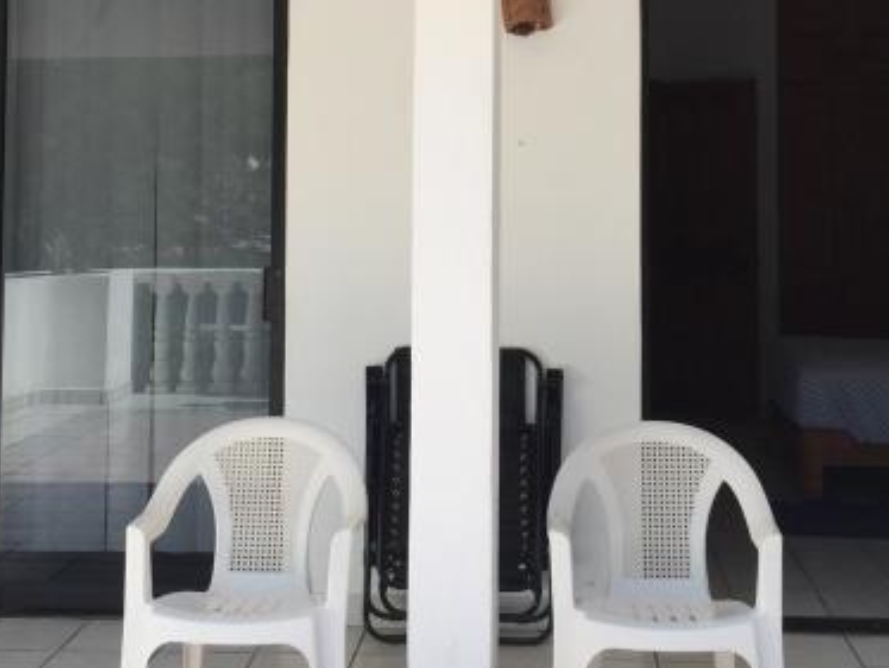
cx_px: 461
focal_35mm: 62
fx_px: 1593
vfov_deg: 23.3
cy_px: 124
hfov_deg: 31.2
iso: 32
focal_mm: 4.15
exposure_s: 1/775
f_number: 2.2
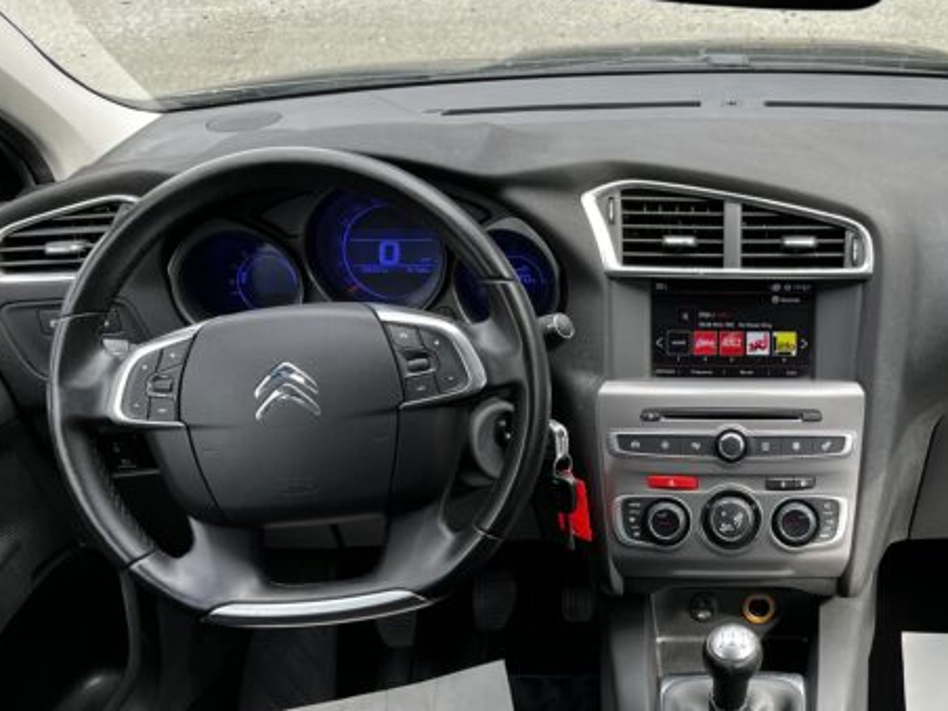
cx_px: 740
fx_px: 1260
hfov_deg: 39.8
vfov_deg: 31.4
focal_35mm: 46
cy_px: 451
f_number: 1.5
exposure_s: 1/135
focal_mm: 5.7
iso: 32
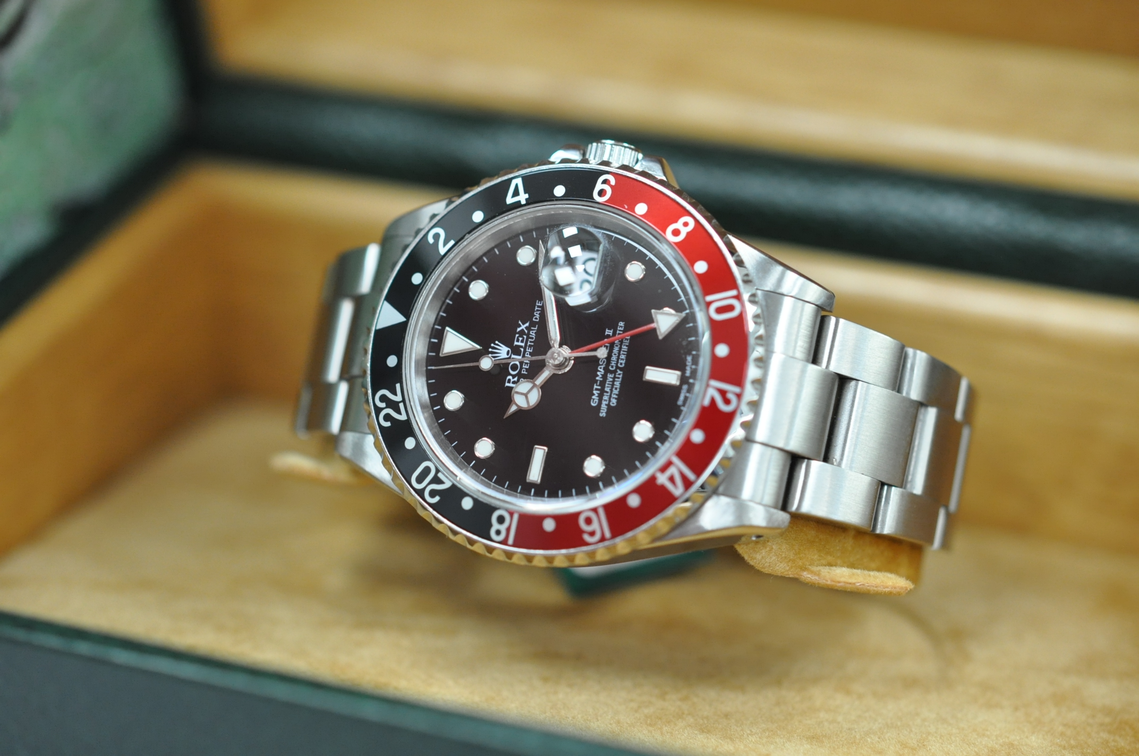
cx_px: 570
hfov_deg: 22.6
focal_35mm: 90
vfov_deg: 15.2
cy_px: 378
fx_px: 2844
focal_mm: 60
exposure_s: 1/125
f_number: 4
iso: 1100
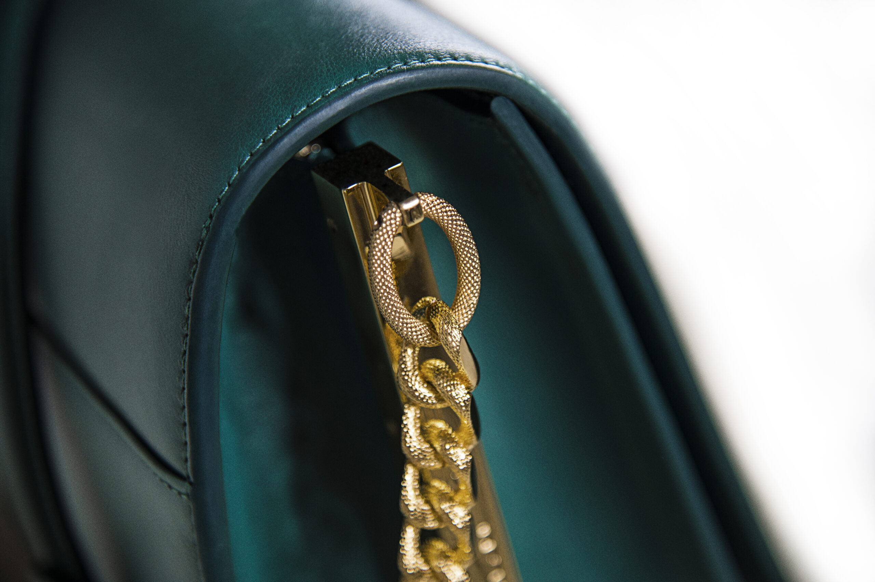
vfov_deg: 11.4
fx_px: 2915
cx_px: 438
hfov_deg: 17.1
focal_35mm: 120
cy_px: 291
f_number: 4
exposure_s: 1/80
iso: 1000
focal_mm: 120
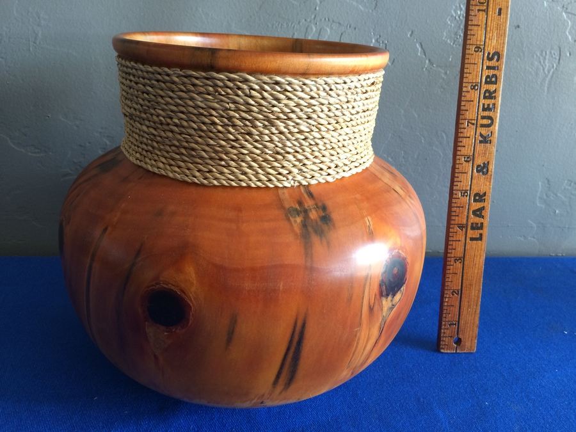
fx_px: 483
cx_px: 288
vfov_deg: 48.2
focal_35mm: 29
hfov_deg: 61.7
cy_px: 216
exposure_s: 1/30
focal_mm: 4.15
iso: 40
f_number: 2.2
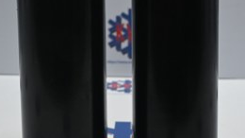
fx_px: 577
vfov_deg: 13.6
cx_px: 121
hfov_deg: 24.0
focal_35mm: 89
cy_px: 33
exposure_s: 1/125
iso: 800
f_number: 4.2
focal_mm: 24.5
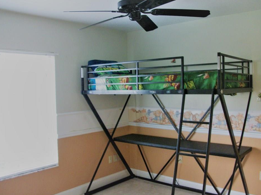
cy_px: 100
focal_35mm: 35
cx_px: 131
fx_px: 264
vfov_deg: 40.7
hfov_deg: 52.6
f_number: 2.9
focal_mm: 5.7
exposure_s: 1/20
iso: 160
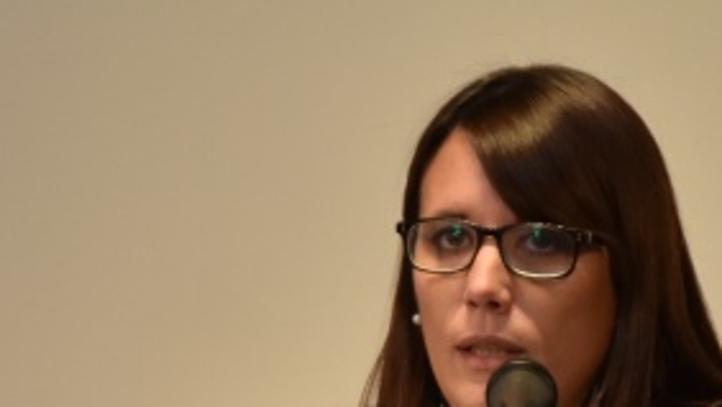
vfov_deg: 1.8
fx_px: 12662
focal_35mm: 661
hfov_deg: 3.3
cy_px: 480
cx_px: 405
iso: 800
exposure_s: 1/80
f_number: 5.6
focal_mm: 116
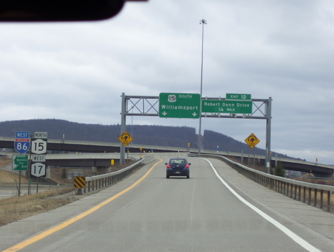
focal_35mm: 108
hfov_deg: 18.2
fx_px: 1043
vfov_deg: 13.7
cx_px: 167
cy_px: 126
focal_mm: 18
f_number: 4.6
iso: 80
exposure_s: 1/320
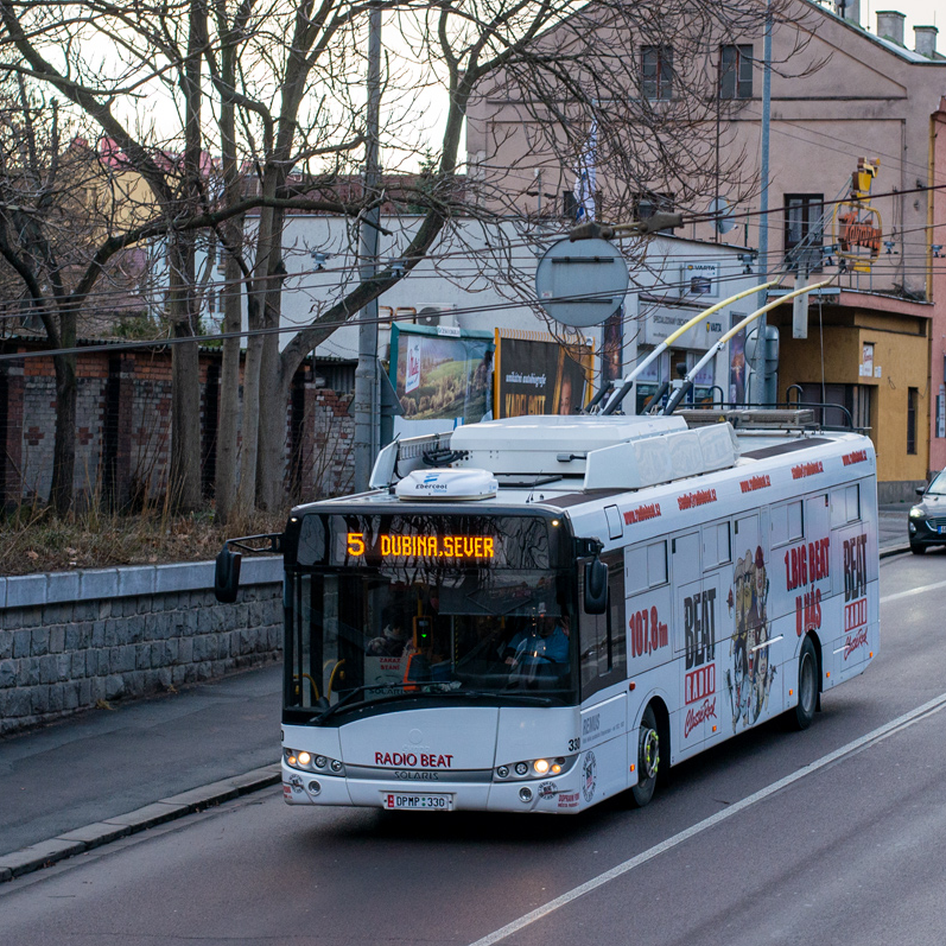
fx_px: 1979
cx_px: 449
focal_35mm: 64
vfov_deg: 26.9
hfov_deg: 26.9
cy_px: 474
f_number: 4.5
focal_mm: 50
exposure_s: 1/320
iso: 400
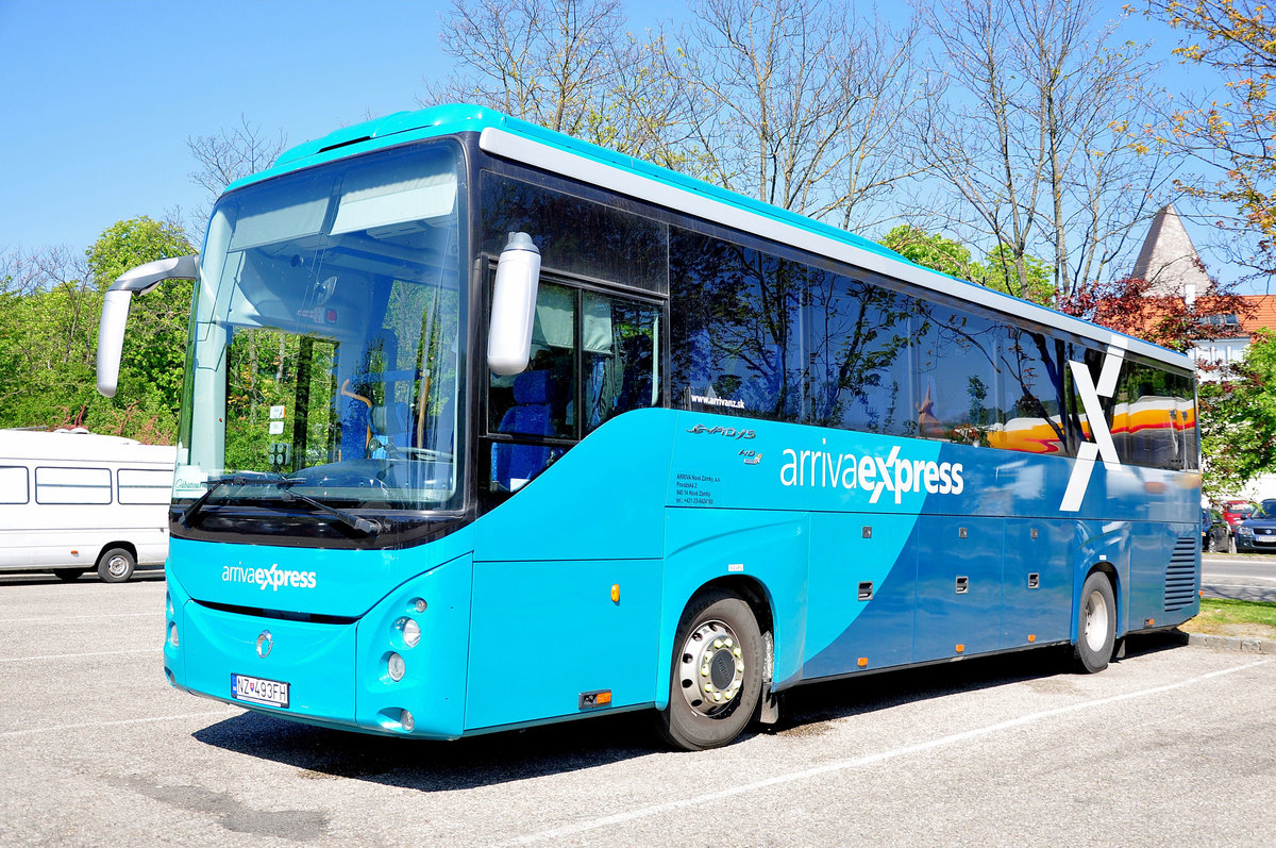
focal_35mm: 36
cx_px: 638
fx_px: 1274
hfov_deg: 53.2
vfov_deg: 36.8
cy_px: 424
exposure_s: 1/640
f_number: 3.8
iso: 200
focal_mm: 24
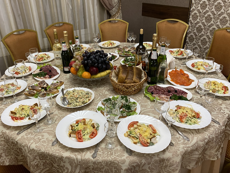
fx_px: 193
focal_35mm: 29
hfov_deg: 61.6
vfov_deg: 48.2
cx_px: 110
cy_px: 79
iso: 250
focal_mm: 4.25
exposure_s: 1/50
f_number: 1.8
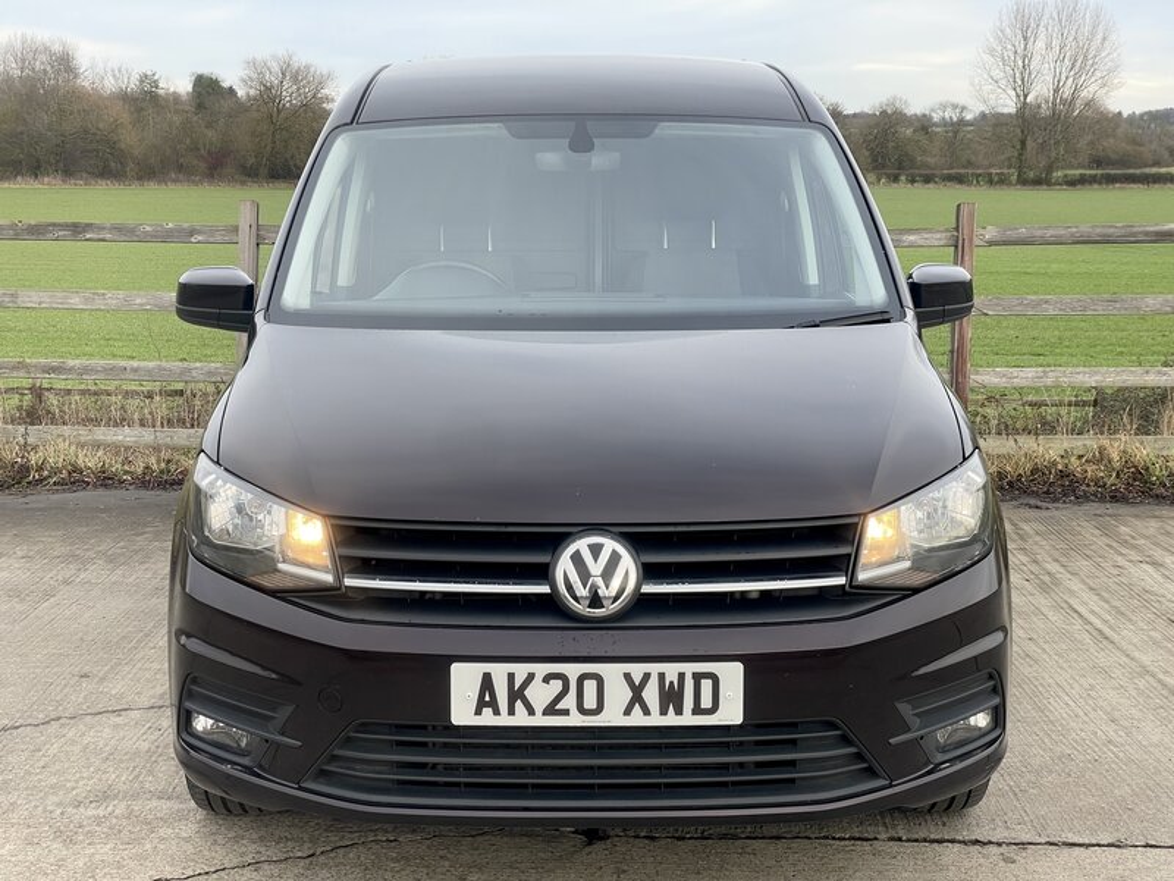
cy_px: 440
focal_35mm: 52
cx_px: 587
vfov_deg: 28.0
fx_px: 1764
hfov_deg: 36.8
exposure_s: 1/166
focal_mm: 6
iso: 25
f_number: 2
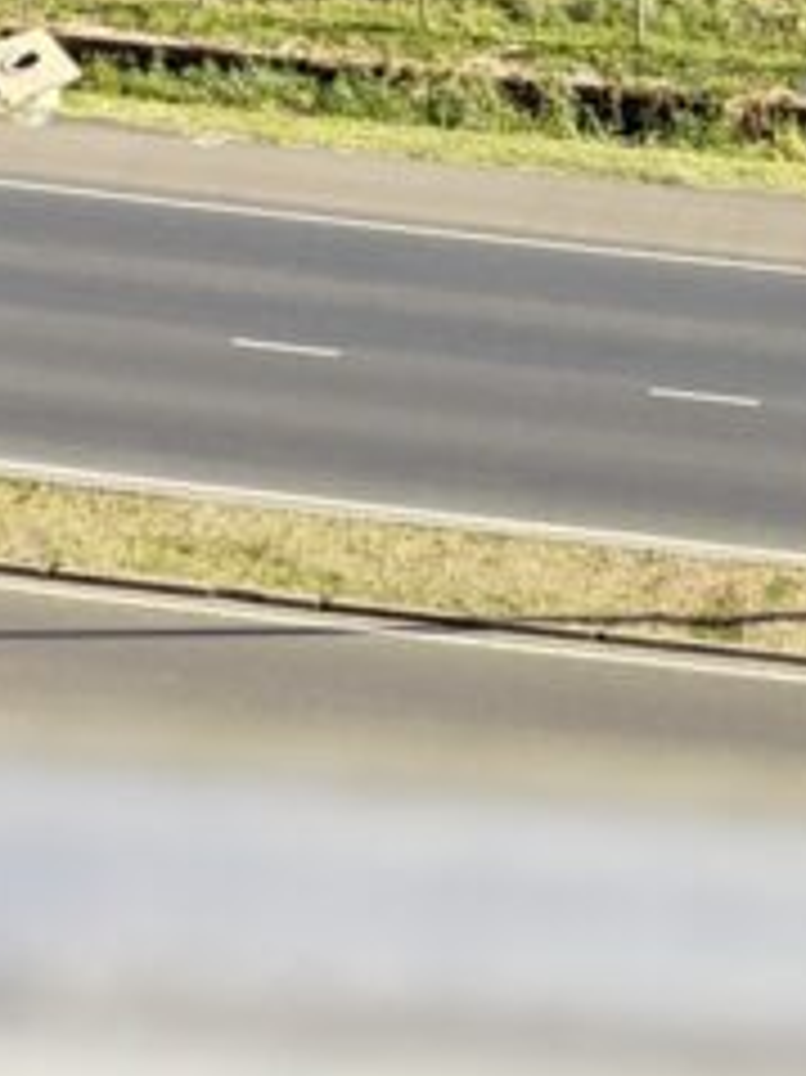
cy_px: -932
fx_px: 3201
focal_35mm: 103
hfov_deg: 12.7
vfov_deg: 15.9
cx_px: 1558
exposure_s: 1/1464
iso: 100
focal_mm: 6.76
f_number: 1.78
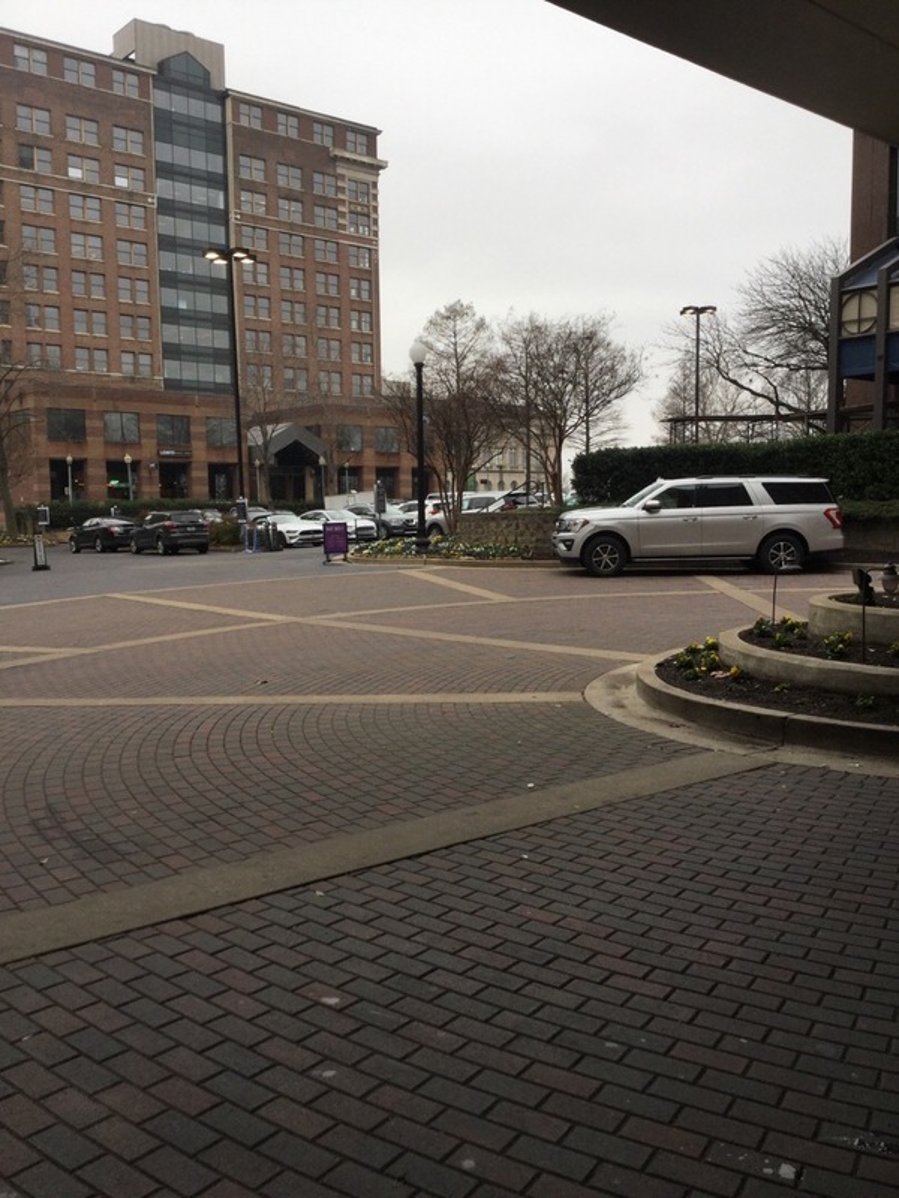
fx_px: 1073
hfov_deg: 45.4
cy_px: 599
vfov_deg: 58.4
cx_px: 450
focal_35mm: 31
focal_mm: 3.3
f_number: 2.4
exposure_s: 1/217
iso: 25
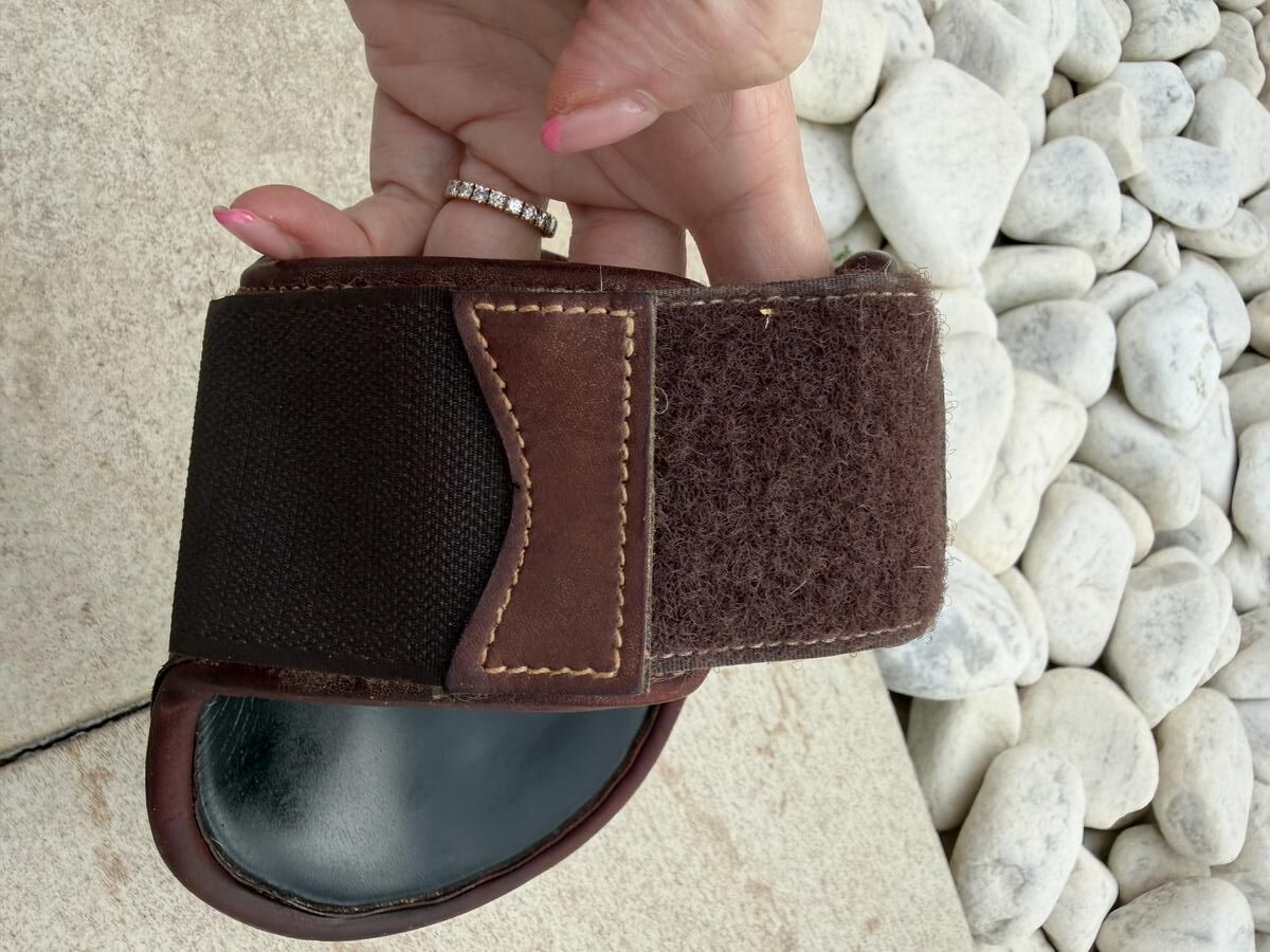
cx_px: 635
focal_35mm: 24
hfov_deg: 71.6
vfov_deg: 56.8
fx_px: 881
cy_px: 476
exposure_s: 1/507
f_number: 2.2
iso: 32
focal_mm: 2.22
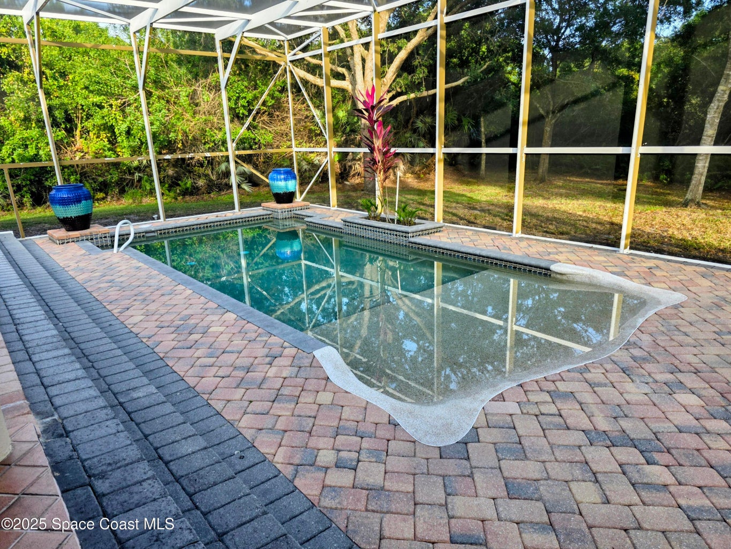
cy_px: 274
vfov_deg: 58.9
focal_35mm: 23
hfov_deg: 73.9
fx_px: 486
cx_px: 366
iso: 40
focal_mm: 6.3
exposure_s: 1/180
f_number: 1.7
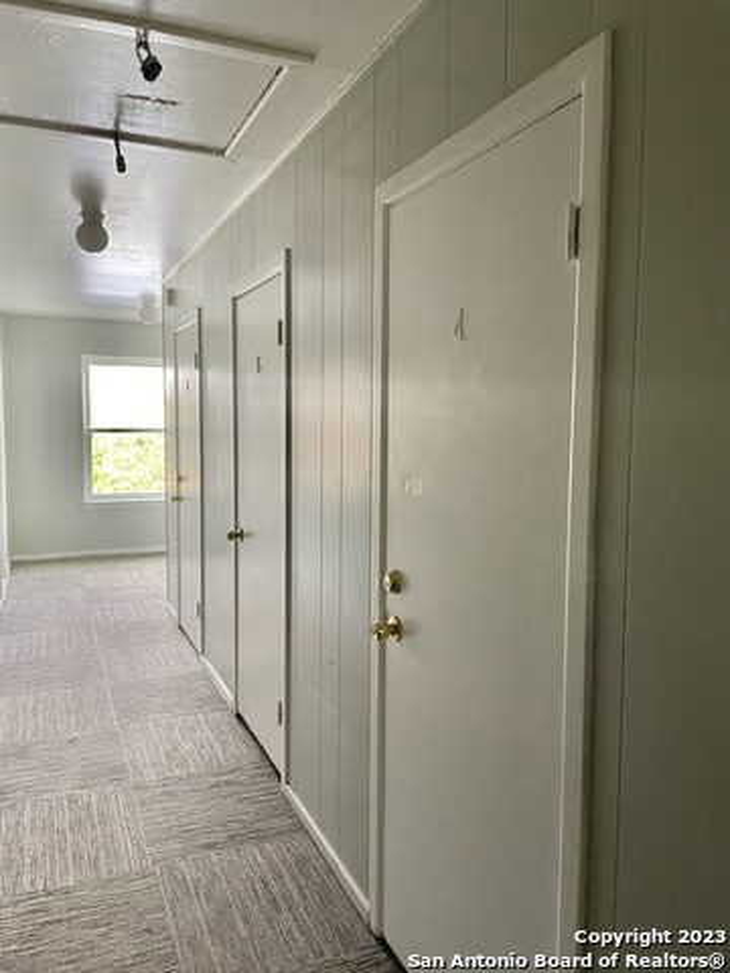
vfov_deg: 67.3
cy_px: 486
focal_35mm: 26
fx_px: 731
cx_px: 365
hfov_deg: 53.1
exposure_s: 1/40
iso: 500
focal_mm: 4.2
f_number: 1.6
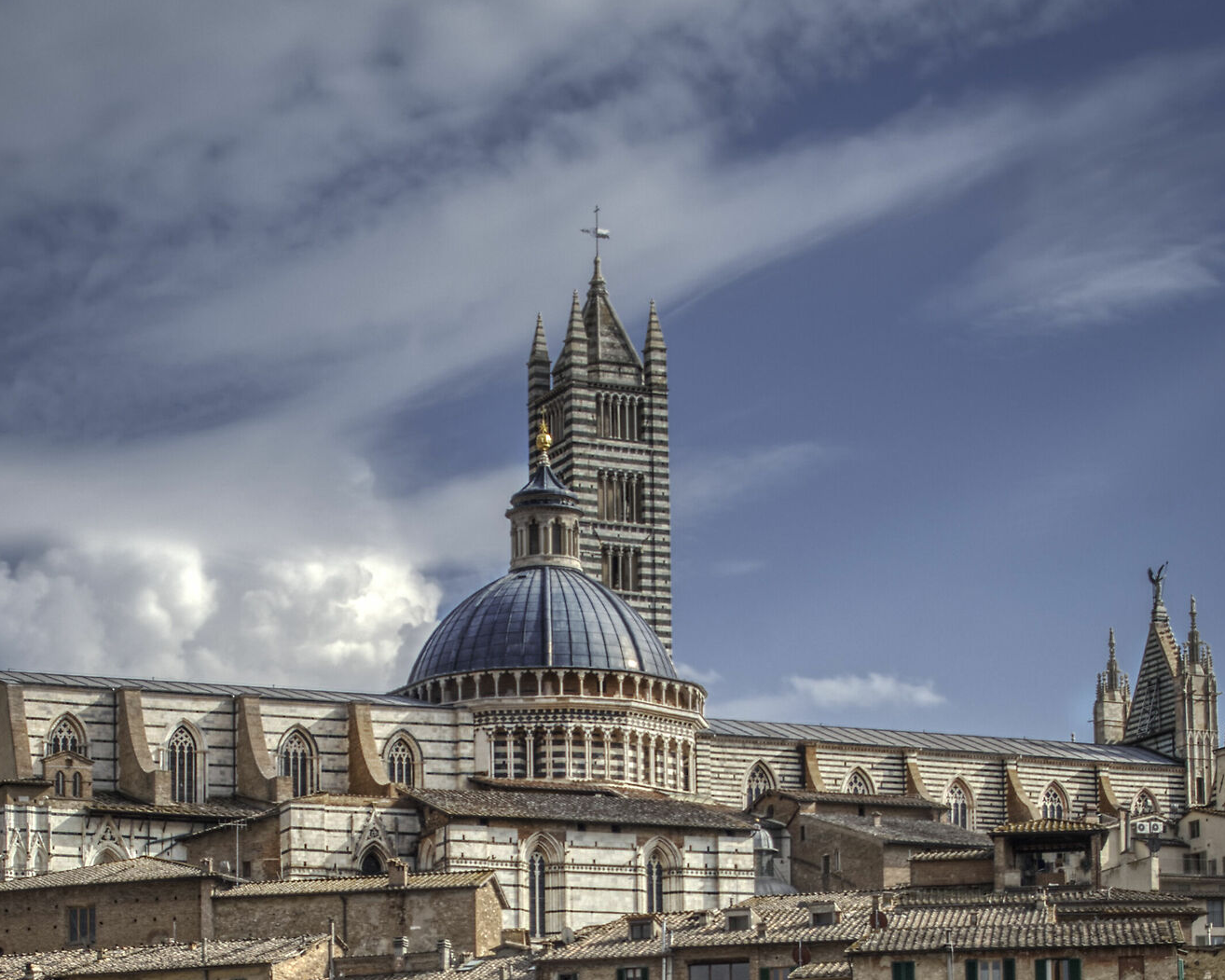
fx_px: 3734
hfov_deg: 18.6
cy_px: 989
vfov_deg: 14.7
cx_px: 591
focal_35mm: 103
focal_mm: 40
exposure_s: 1/200
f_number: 8
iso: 100
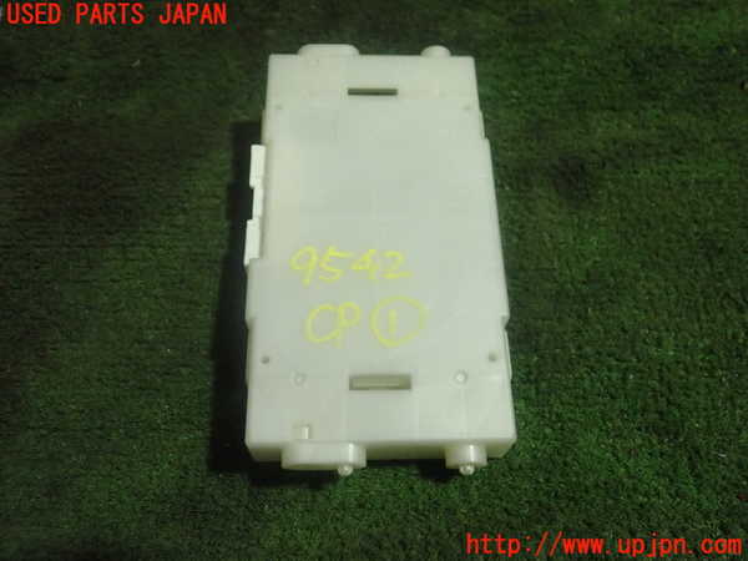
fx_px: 648
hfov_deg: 60.0
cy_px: 280
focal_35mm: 30
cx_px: 374
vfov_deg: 46.8
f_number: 2.3
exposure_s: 1/125
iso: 640
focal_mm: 5.5
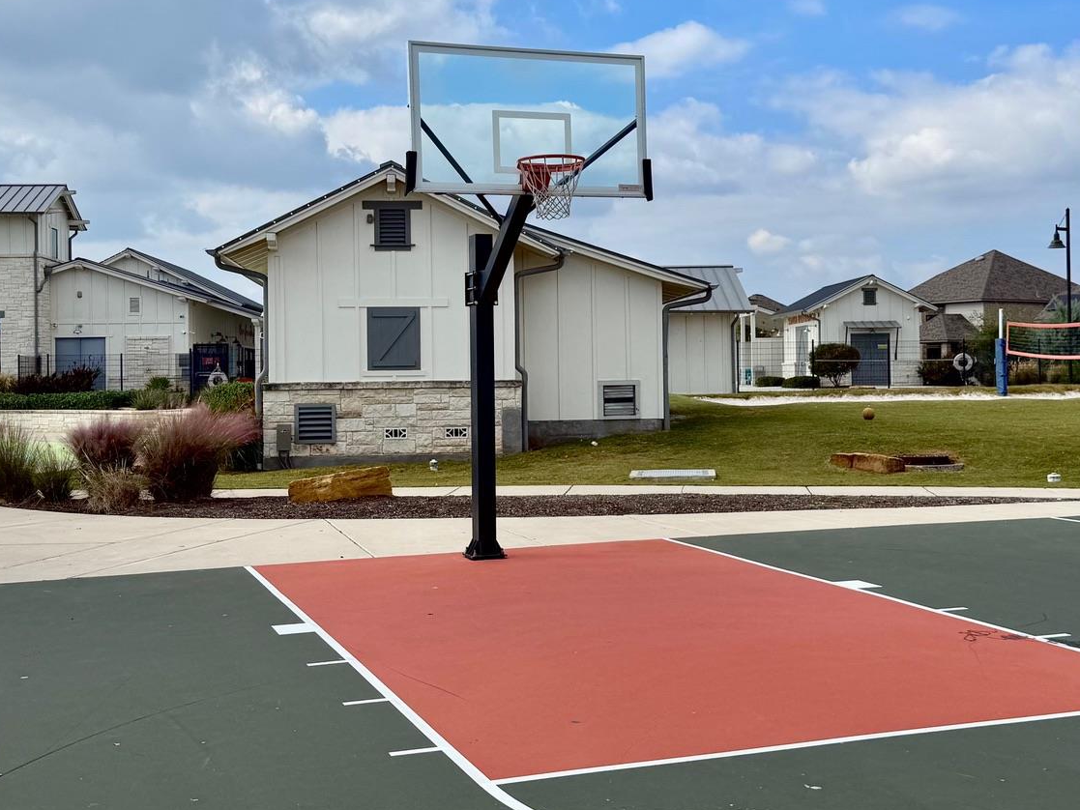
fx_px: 1373
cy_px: 342
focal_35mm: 44
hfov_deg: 42.9
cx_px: 577
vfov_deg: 32.8
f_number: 1.78
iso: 80
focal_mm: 6.76
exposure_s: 1/6711
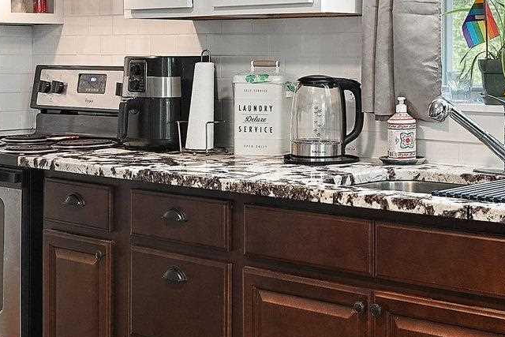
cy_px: 51
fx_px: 1052
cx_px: 366
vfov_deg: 18.0
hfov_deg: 26.7
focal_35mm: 75
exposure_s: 2
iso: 250
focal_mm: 16
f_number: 9
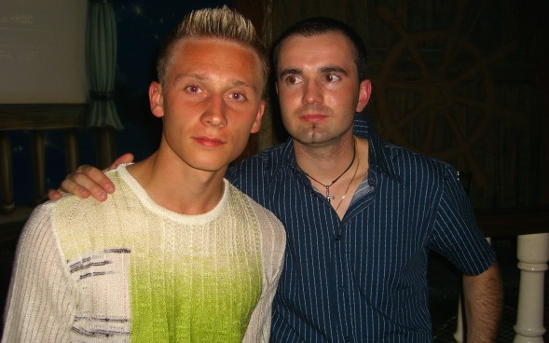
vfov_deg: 31.2
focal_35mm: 41
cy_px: 160
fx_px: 613
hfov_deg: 48.2
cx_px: 278
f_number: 2.8
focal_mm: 7.9
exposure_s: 1/60
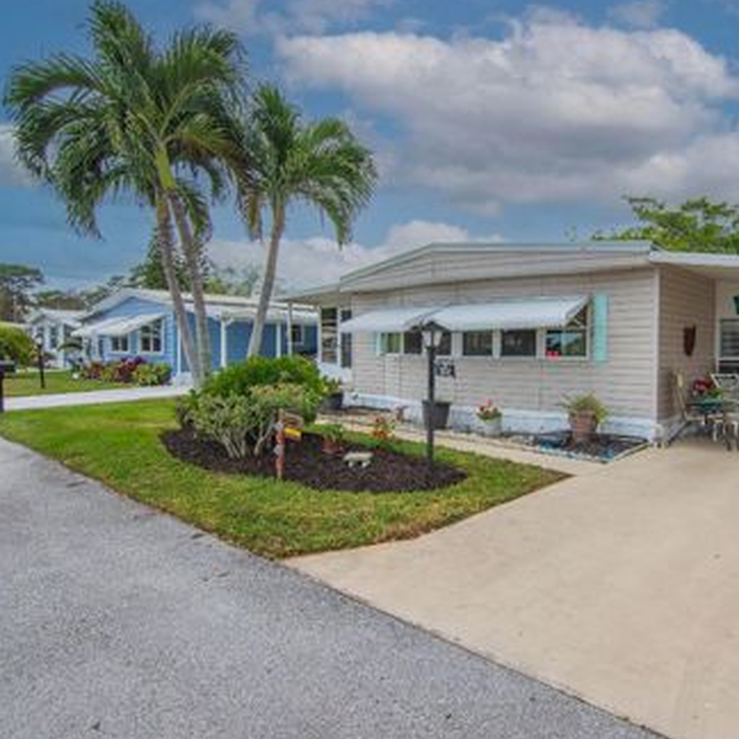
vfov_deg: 70.5
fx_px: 523
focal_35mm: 22
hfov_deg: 68.6
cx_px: 490
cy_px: 366
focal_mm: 11
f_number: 10
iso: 320
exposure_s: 1/400
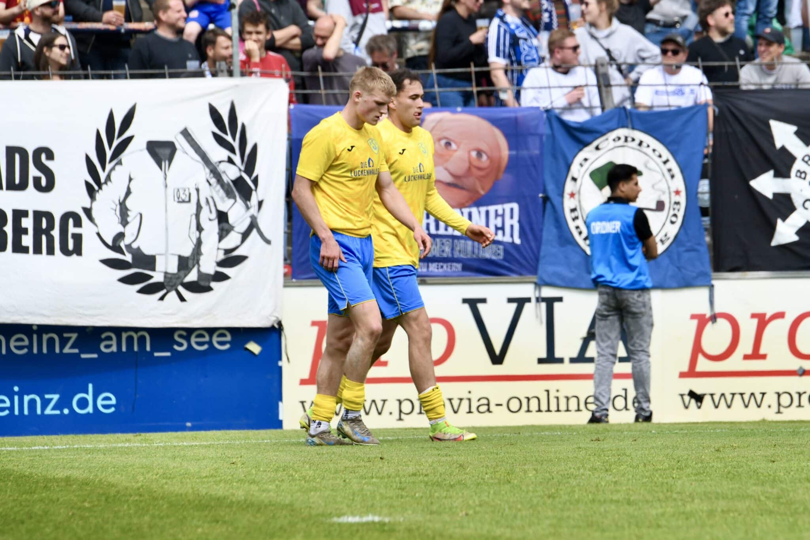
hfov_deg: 5.2
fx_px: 8999
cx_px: 405
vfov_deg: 3.4
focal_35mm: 400
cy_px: 270
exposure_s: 1/1600
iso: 1250
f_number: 10
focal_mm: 400
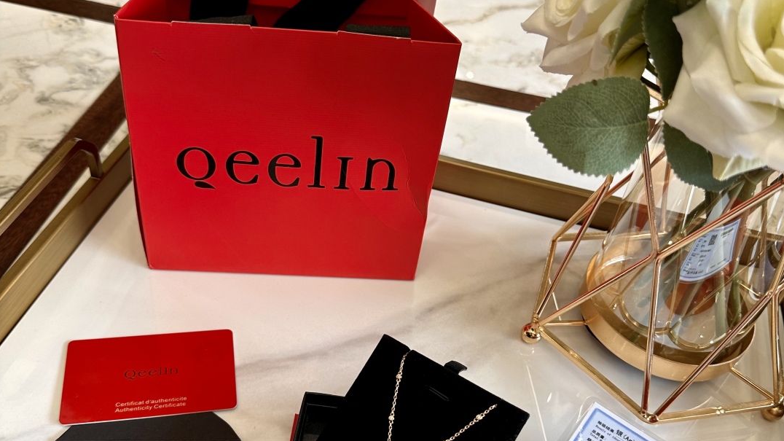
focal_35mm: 35
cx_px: 391
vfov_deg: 33.6
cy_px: 256
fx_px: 728
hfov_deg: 56.6
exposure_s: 1/100
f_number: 1.78
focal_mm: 6.86
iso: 100
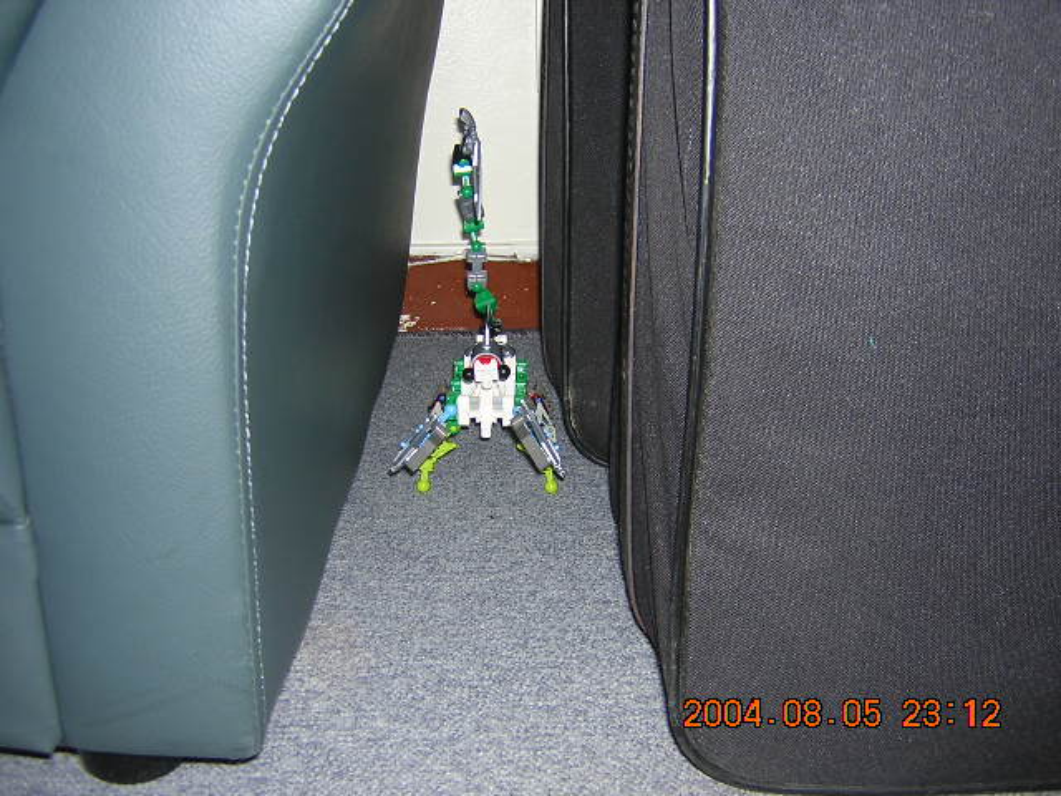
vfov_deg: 39.7
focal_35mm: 36
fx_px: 1103
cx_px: 530
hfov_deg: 51.4
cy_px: 398
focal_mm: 4.7
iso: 100
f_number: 2.6
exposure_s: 1/60.1
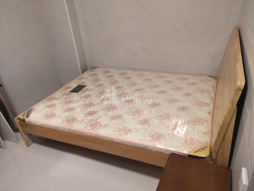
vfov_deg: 46.8
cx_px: 127
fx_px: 220
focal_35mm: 30
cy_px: 96
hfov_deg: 60.0
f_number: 1.79
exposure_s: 1/33
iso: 390
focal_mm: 4.35
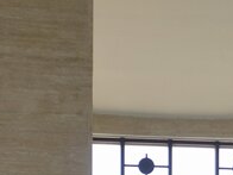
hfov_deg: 10.6
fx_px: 1158
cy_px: 371
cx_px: 448
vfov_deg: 8.1
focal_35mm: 172
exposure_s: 1/50
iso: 100
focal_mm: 20
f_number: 5.6
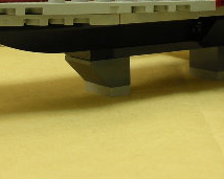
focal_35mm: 102
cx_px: 114
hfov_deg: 18.8
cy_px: -40
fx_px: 676
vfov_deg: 14.6
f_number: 3
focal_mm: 5.8
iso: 93
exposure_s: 1/4
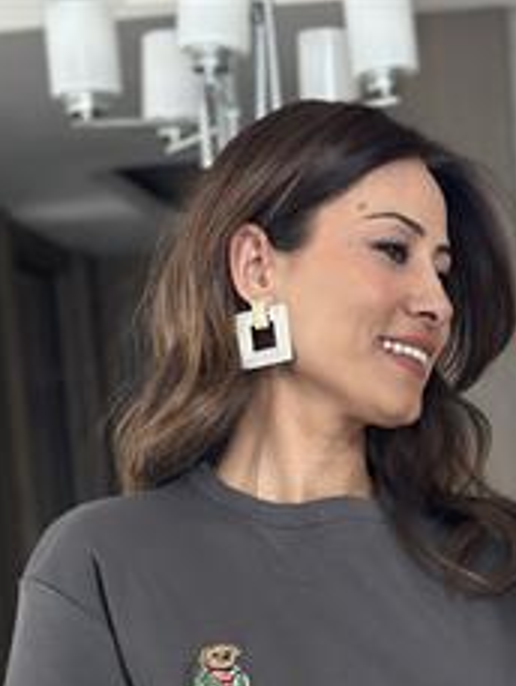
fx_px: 2105
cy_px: 755
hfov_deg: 13.9
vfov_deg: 17.9
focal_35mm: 106
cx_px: 390
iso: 250
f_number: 1.78
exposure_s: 1/60
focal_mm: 6.86
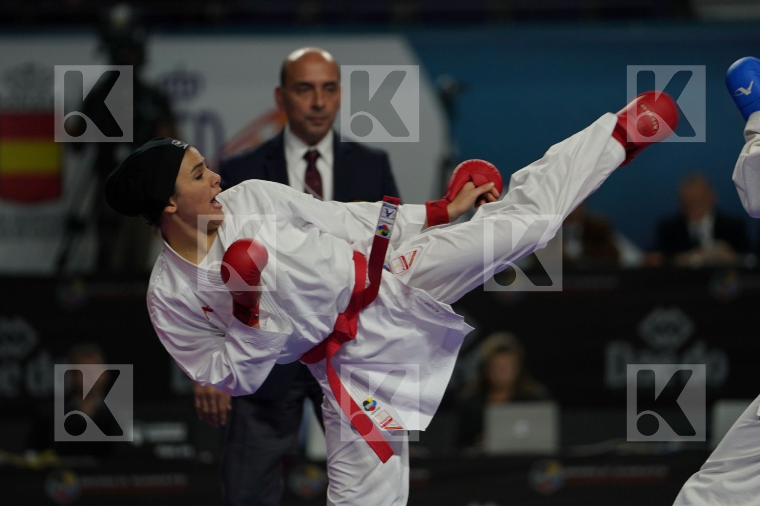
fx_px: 6333
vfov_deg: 4.6
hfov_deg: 6.9
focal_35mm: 300
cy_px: 253
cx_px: 380
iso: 800
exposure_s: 1/1000
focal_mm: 200
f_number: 2.8
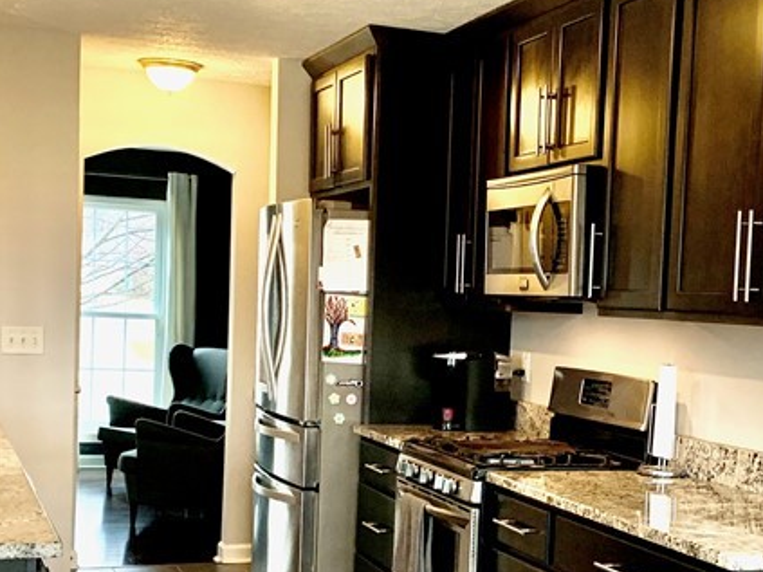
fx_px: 1388
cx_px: 518
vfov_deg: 23.1
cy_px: 406
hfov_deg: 30.5
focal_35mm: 63
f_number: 1.8
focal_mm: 4.25
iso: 125
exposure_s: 1/60
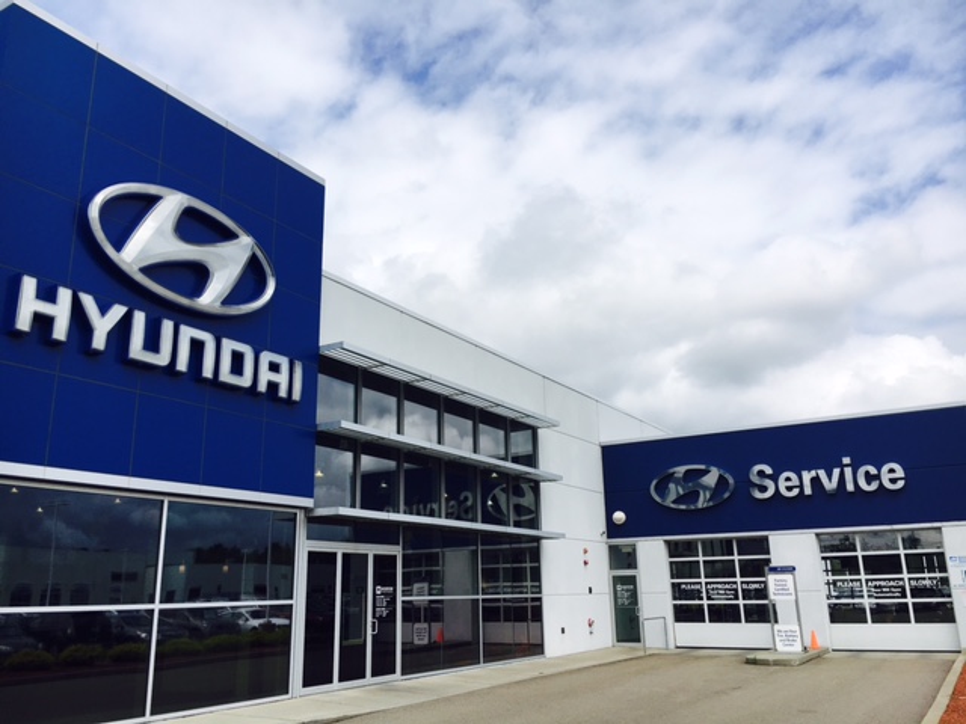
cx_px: 483
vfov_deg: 48.2
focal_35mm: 29
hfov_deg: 61.7
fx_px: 809
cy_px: 362
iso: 25
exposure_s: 1/2849
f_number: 2.2
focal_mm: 4.15
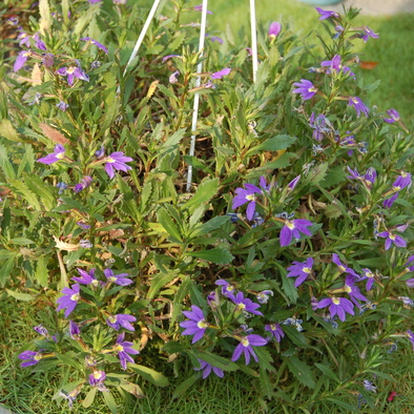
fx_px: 893
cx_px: 167
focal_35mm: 66
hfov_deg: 26.1
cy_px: 209
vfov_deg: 26.1
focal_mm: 34
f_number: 6.3
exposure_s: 1/160
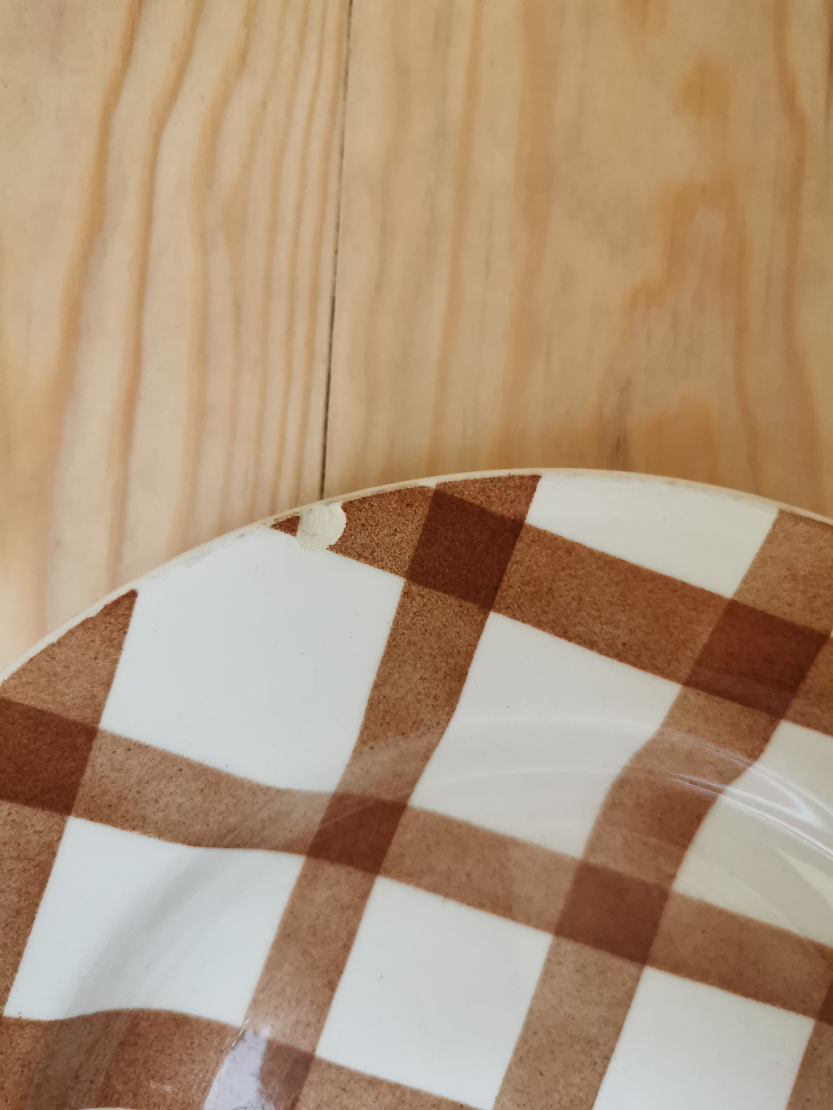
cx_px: 416
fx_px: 866
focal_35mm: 27
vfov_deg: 65.3
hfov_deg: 51.4
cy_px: 555
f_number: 1.8
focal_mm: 5.58
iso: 400
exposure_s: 1/50
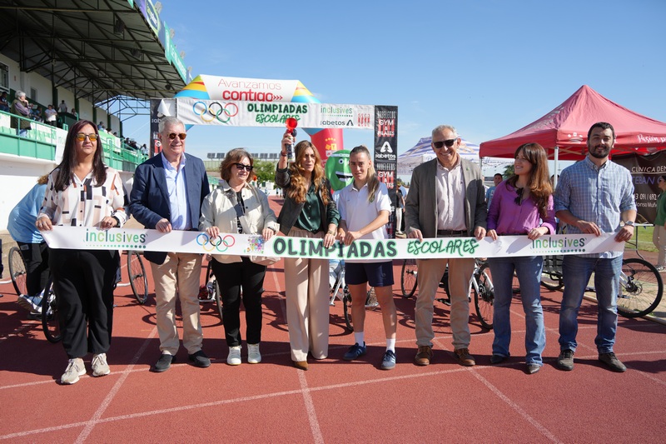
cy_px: 222
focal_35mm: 28
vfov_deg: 46.4
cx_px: 333
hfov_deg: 65.5
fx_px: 518
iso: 100
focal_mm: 28
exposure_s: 1/1000
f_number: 4.5
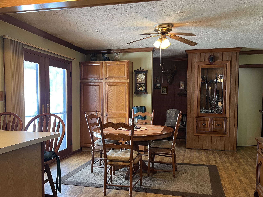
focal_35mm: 31
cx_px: 138
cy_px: 110
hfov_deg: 58.3
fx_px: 235
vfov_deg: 45.3
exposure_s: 1/60
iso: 200
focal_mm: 5.7
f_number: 1.5
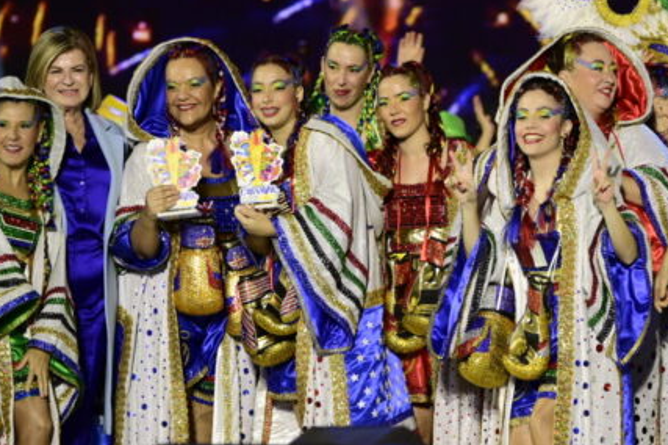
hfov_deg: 6.9
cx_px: 454
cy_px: 183
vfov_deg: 4.6
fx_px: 5507
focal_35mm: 297
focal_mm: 165
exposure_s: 1/250
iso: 640
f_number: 3.5
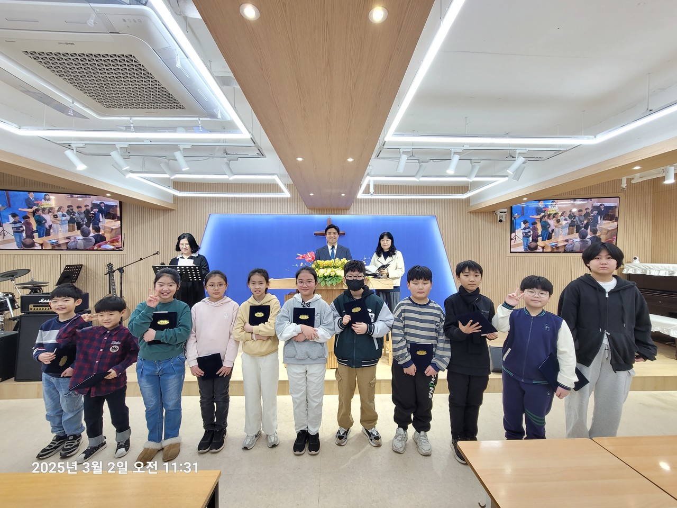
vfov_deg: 89.9
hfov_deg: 106.2
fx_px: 254
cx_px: 338
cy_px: 254
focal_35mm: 13
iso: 100
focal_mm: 2.2
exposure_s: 1/60
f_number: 2.2
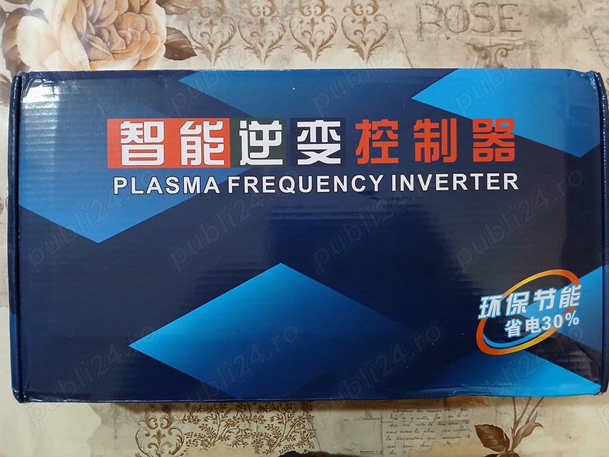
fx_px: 457
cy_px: 228
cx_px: 304
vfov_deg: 53.1
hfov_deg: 67.3
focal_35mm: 26
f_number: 1.8
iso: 500
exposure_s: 1/25.1
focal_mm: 3.98
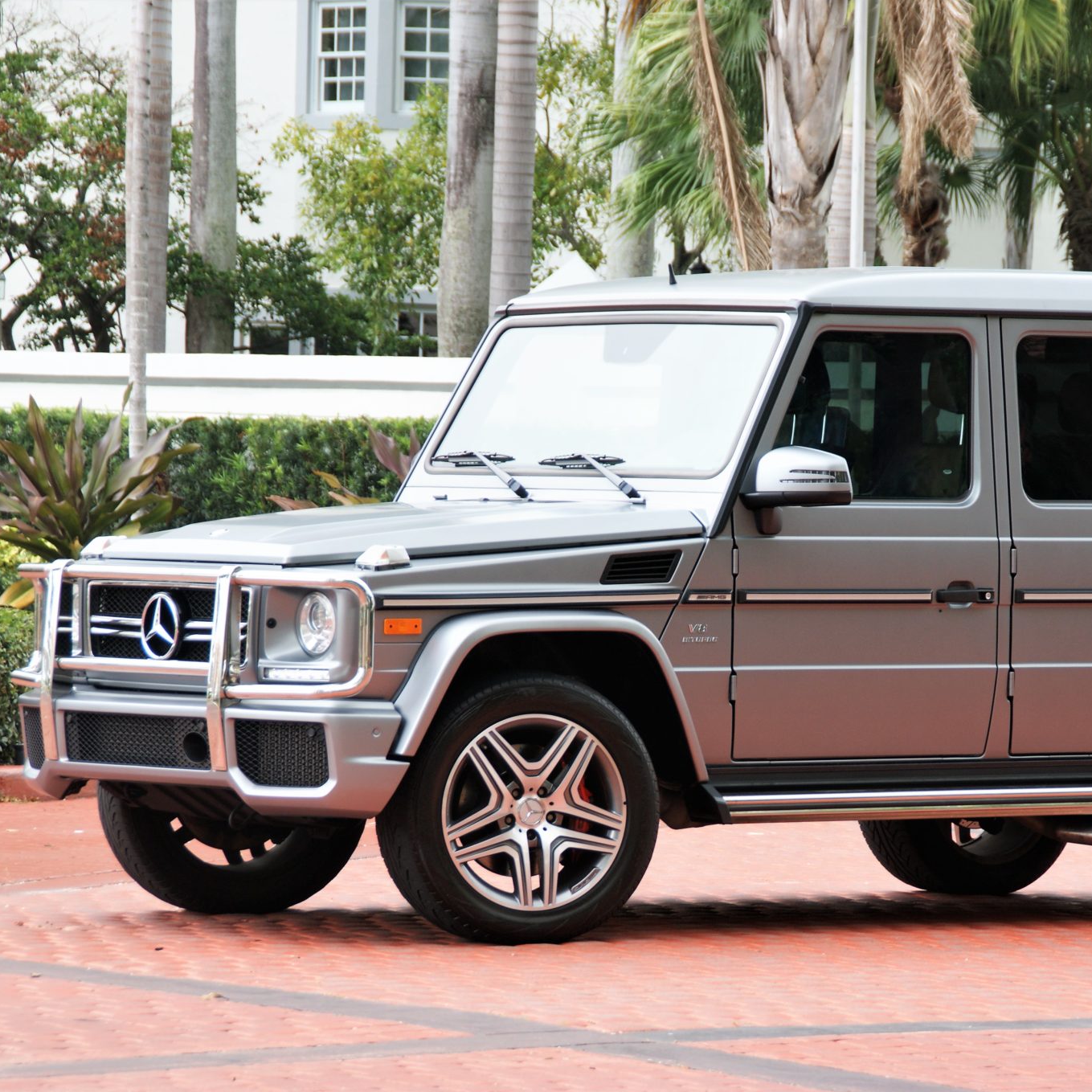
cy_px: 547
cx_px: 757
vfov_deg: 8.7
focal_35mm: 202
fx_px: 7197
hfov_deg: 8.7
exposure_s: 1/25
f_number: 7.1
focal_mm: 105
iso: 100
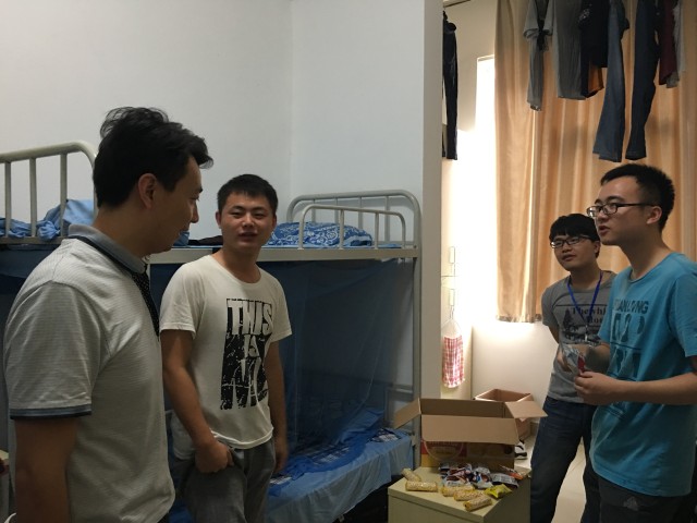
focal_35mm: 29
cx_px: 348
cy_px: 262
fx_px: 584
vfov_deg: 48.2
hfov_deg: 61.7
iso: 100
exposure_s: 1/8
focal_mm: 4.15
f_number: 2.2
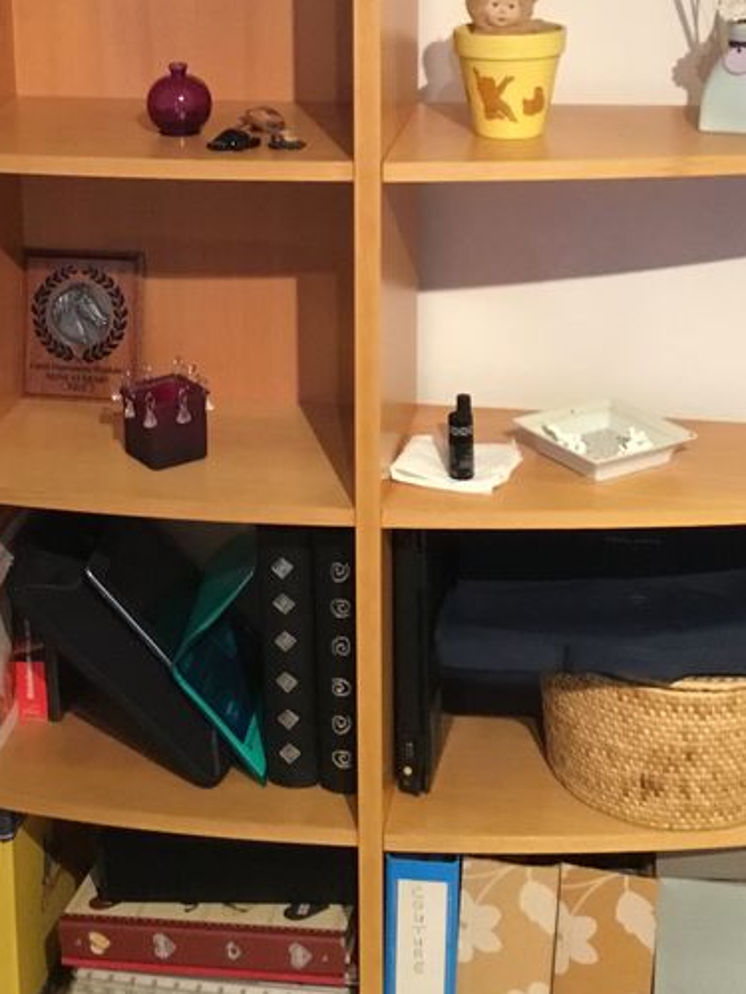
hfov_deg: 23.5
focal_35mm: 62
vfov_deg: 30.4
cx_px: 219
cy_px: 193
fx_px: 1782
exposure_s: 1/17
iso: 400
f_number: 2.4
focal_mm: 3.3
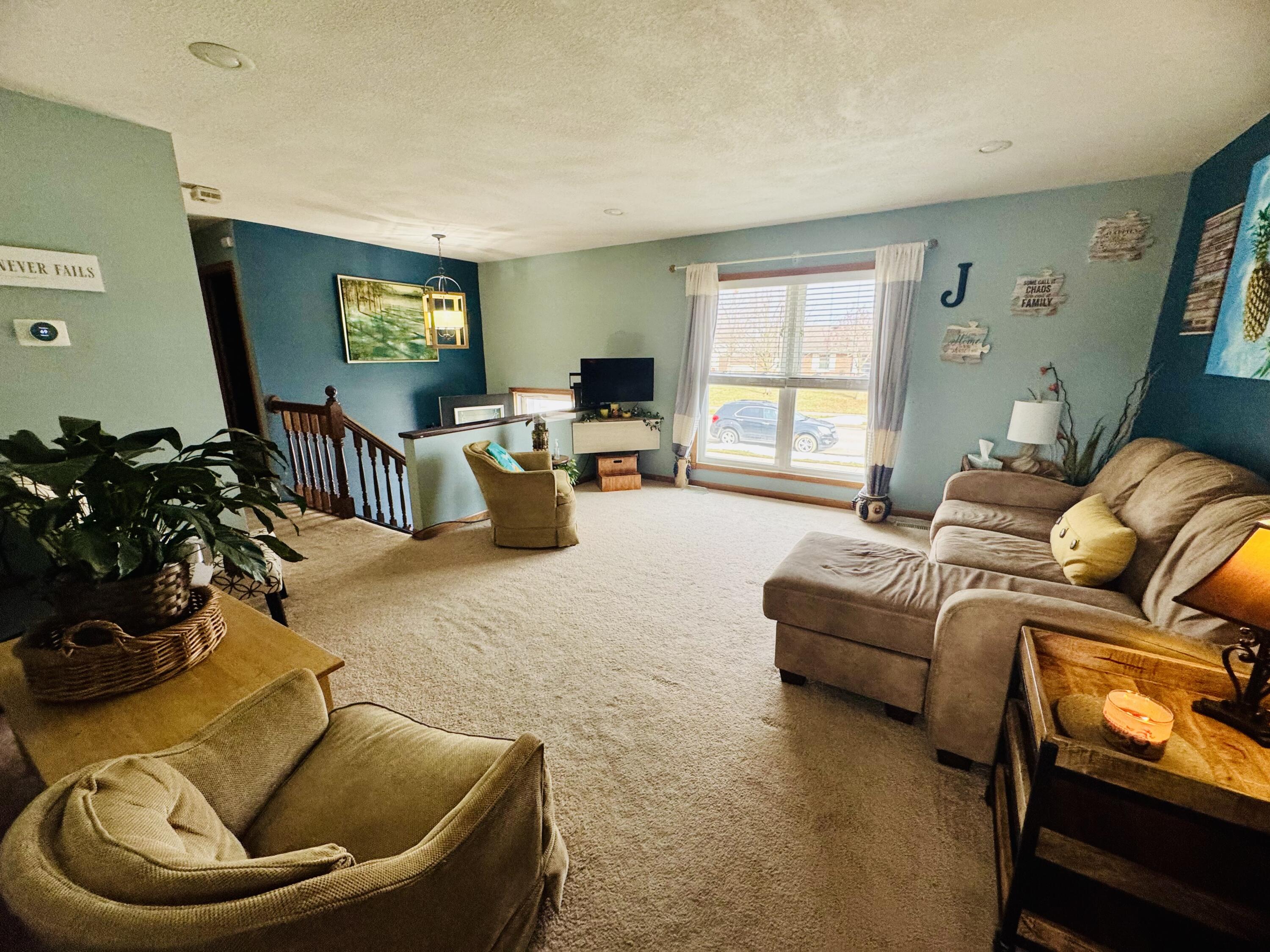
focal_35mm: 14
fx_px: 514
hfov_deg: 102.1
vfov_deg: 85.7
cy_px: 476
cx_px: 635
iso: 250
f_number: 2.2
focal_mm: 2.22
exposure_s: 1/120
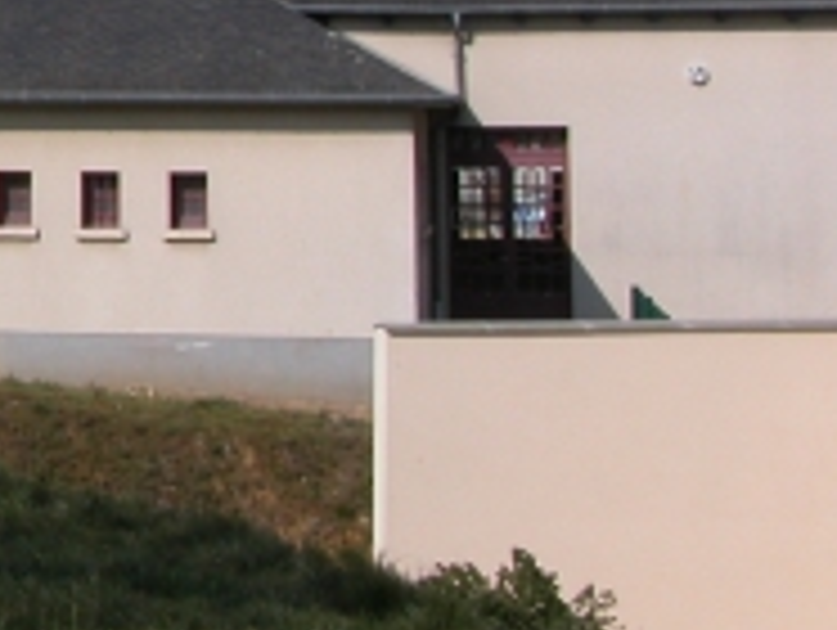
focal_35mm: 128
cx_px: -648
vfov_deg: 11.2
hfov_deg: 13.8
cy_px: -302
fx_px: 3099
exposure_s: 1/385
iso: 100
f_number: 8
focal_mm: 8.9
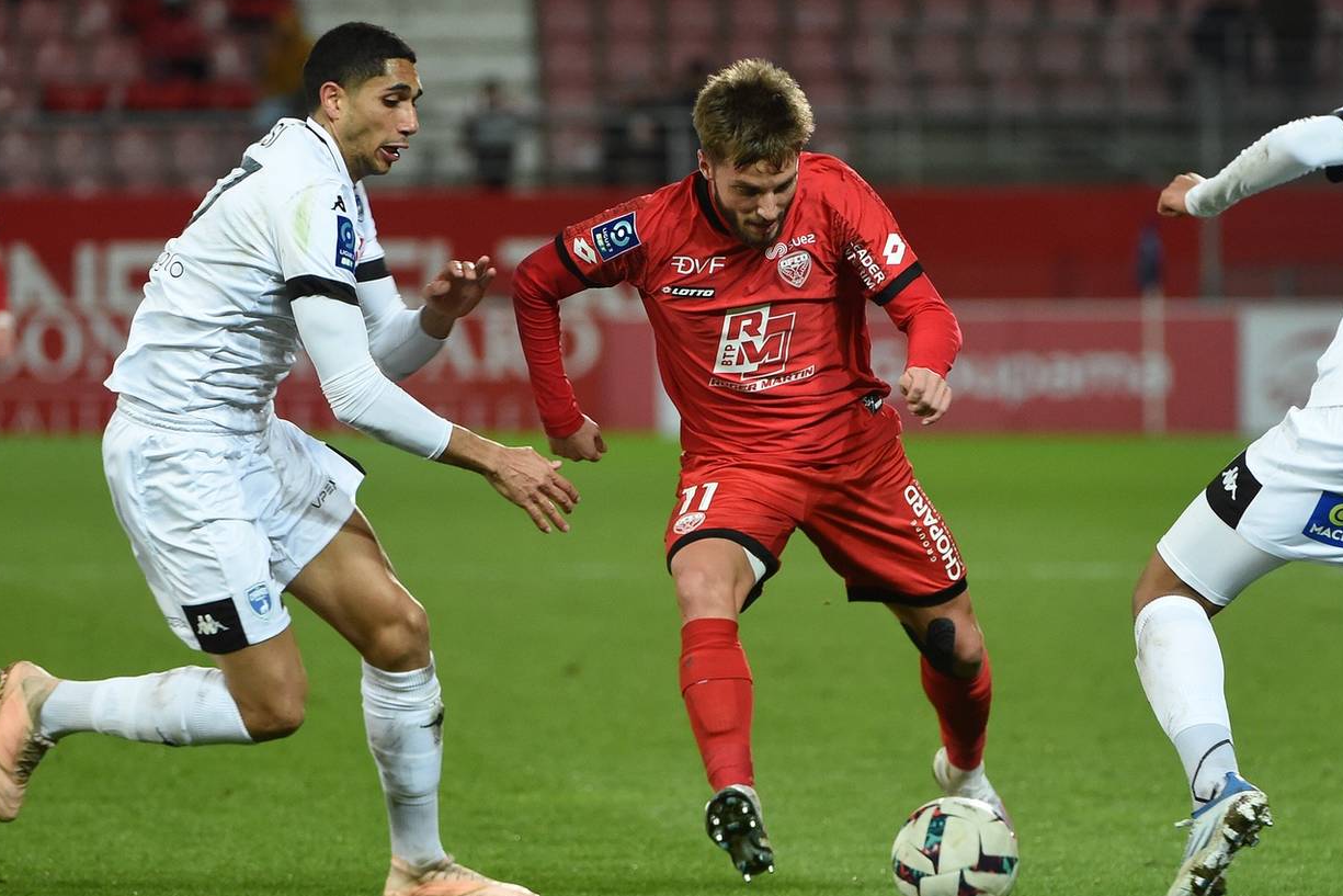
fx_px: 14028
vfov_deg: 3.7
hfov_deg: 5.5
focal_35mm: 376
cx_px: 883
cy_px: 333
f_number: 4
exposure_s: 1/800
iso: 3200
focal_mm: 240
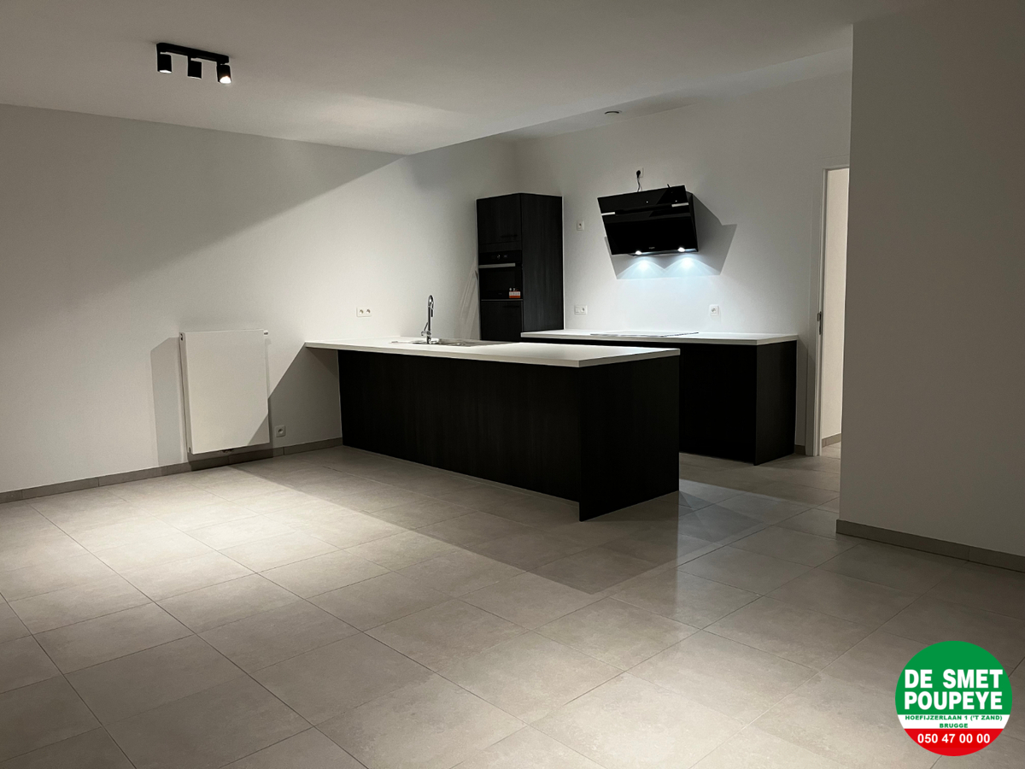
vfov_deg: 53.1
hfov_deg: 67.3
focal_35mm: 26
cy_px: 384
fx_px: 770
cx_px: 512
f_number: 1.6
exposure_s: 1/50
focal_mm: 5.1
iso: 125
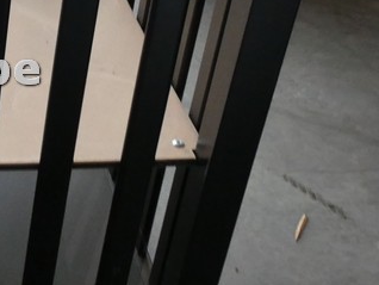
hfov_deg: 20.9
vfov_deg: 17.9
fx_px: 898
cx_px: -155
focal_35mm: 82
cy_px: 69
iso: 200
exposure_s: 1/125
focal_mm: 4.3
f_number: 3.3
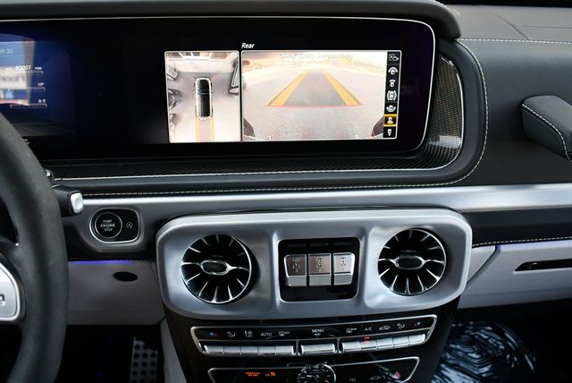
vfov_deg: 36.9
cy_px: 192
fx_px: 573
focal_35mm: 36
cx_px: 286
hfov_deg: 53.1
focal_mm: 18
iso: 800
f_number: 3.5
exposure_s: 1/250
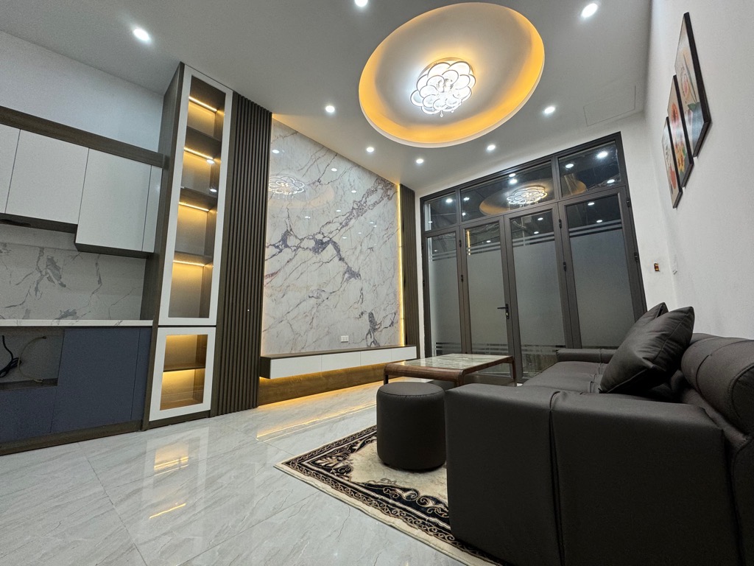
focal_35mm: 14
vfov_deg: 85.7
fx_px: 305
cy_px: 283
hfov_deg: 102.1
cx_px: 377
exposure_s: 1/100
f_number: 2.2
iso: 125
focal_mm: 2.22
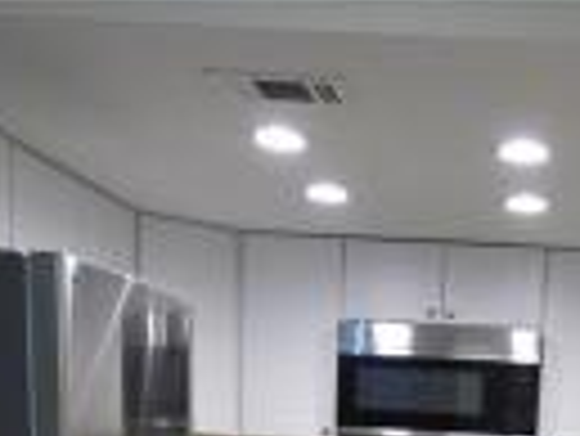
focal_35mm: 62
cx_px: 490
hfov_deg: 30.2
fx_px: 1040
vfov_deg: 20.1
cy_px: 670
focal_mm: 3.58
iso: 400
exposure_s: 1/60
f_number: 2.8
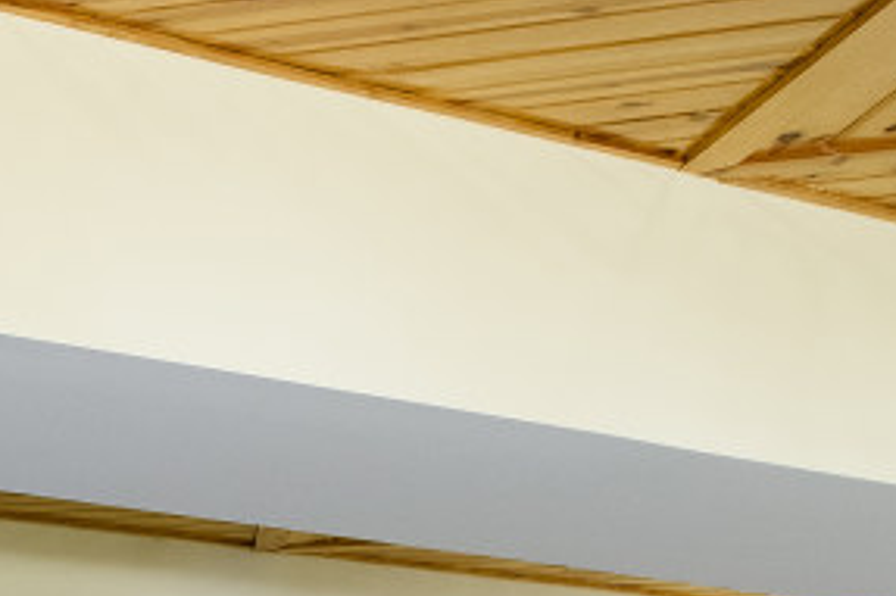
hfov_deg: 13.4
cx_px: -809
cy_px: 1211
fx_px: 3333
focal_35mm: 134
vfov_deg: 9.5
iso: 400
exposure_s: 1/8
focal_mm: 20
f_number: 8
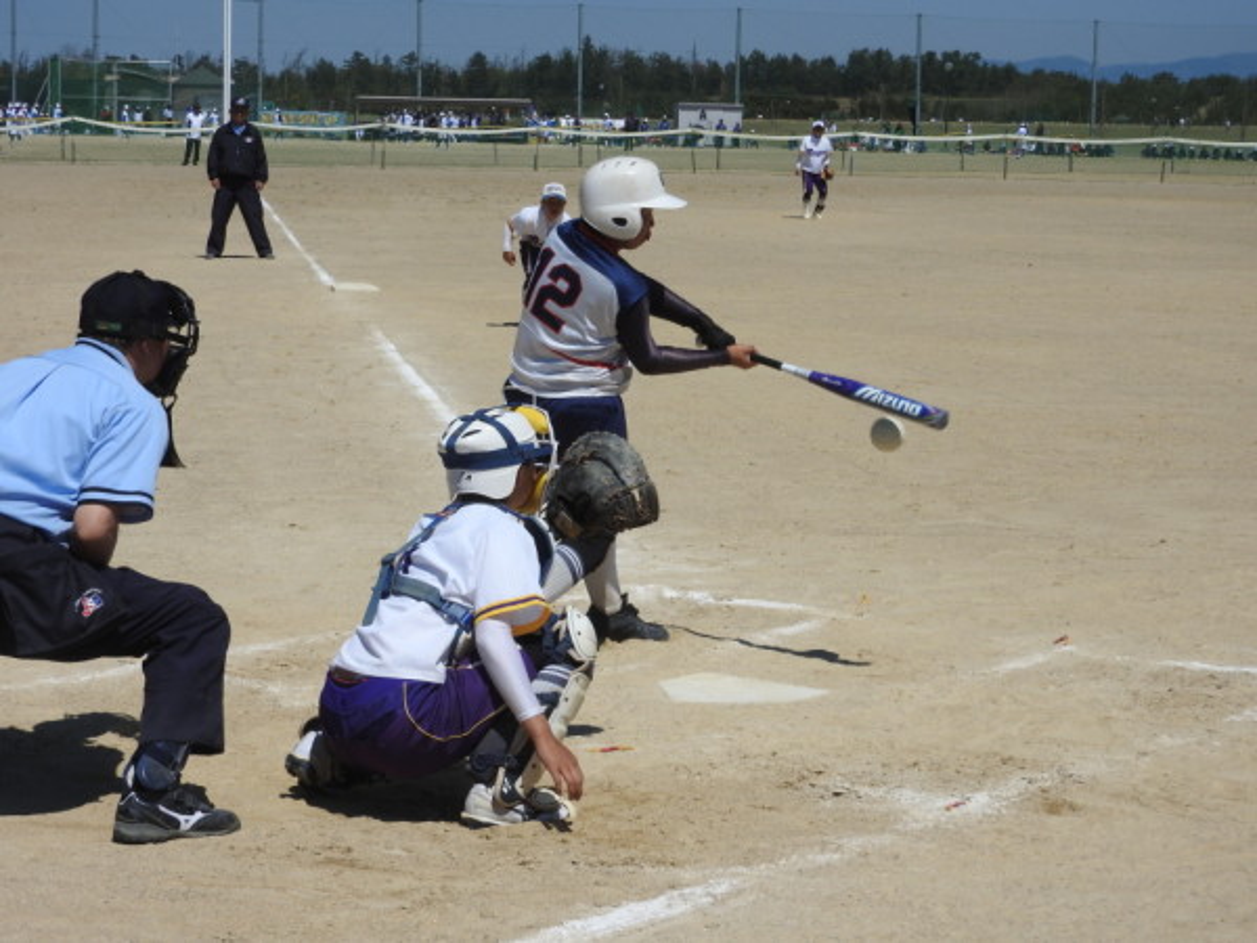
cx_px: 628
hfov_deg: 23.0
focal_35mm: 85
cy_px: 472
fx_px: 3087
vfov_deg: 17.4
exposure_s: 1/2000
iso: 100
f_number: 4.5
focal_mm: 15.2
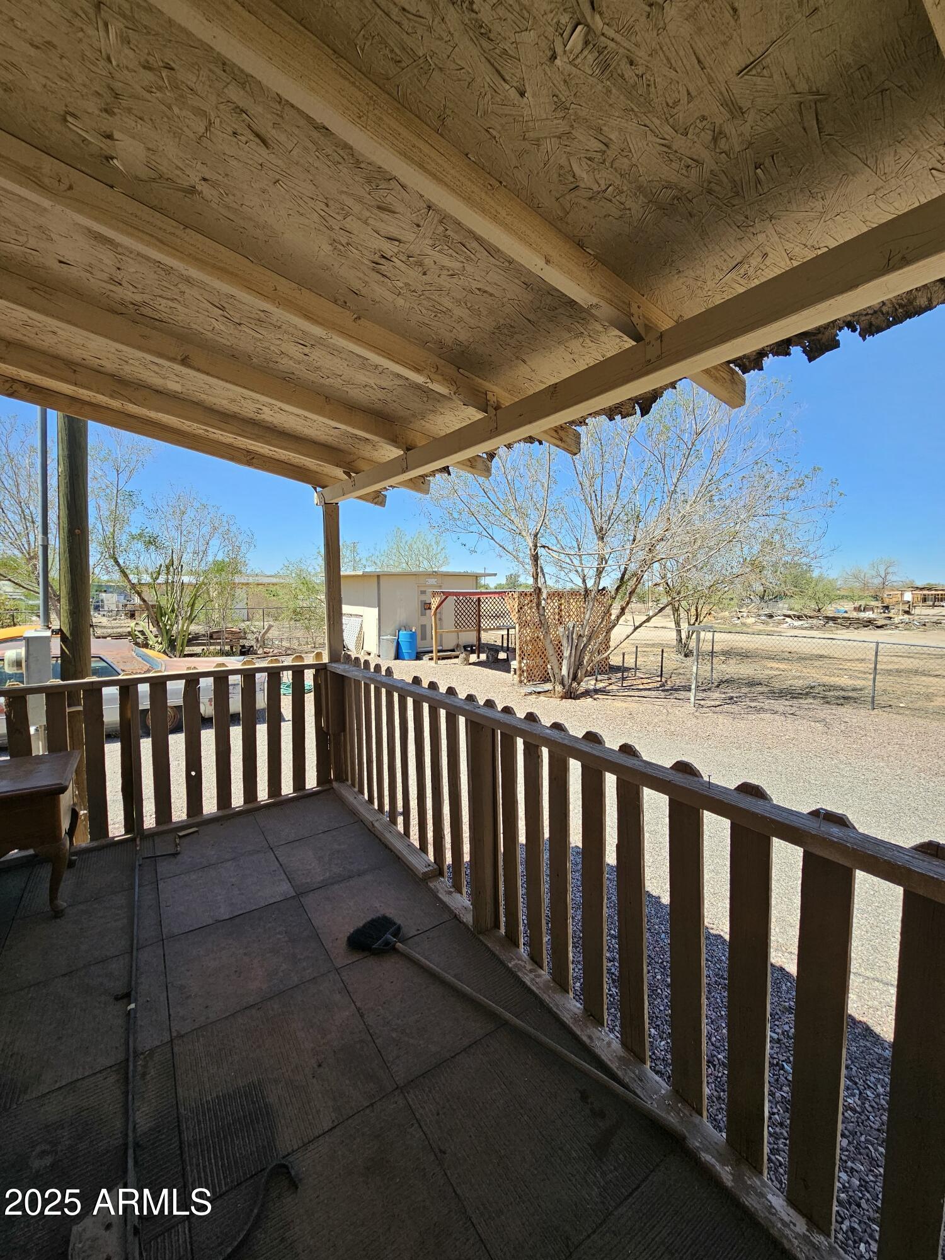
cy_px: 630
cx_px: 472
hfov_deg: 89.9
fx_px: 473
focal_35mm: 13
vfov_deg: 106.2
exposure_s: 1/1000
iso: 50
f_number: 2.2
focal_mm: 2.2
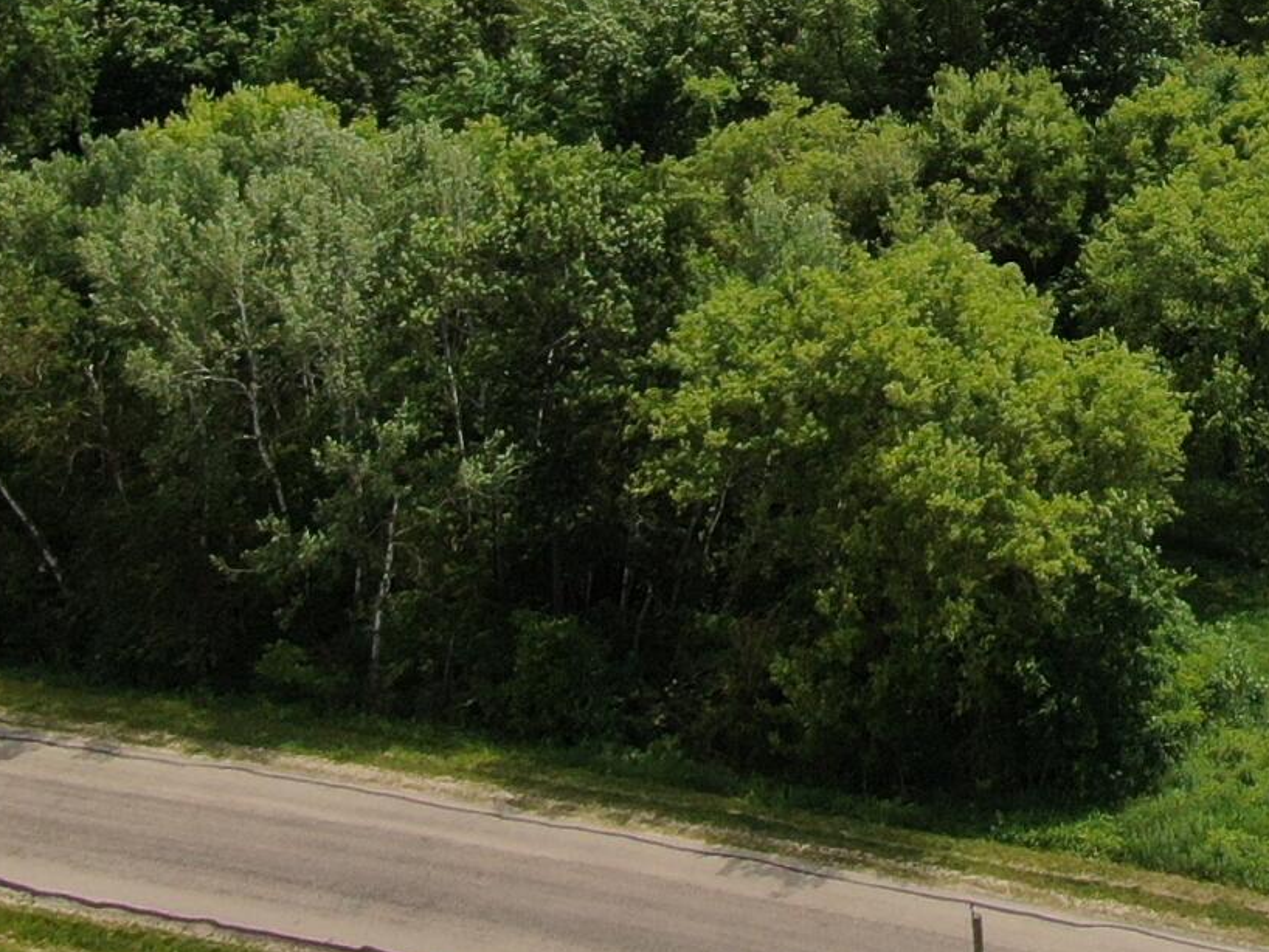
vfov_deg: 15.2
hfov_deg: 20.4
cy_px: -585
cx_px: 1640
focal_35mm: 88
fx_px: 3227
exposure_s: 1/2000
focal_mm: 4.39
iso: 100
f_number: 2.8
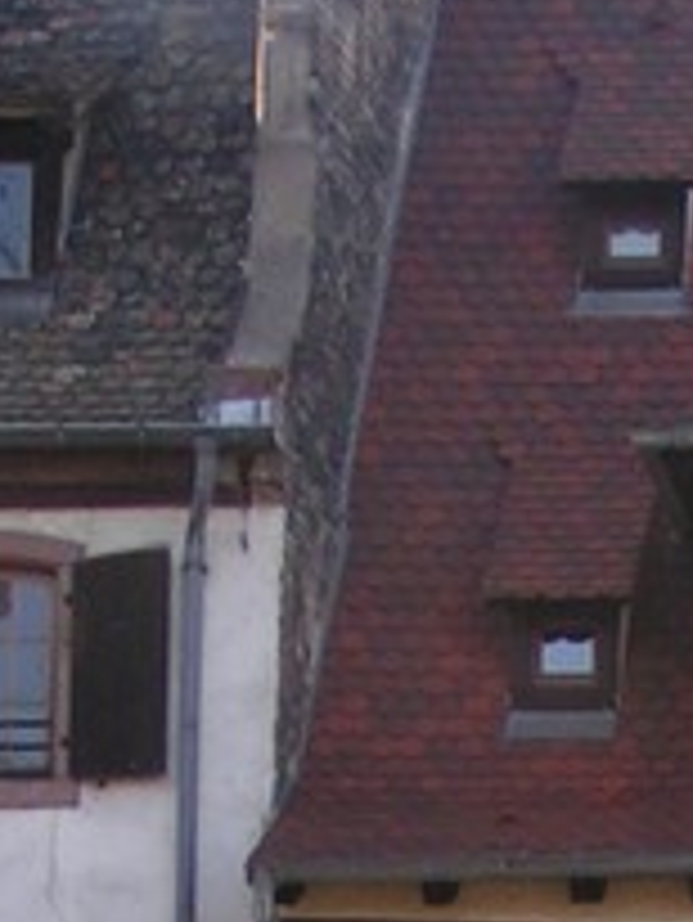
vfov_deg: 8.5
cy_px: 1648
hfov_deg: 6.6
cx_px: 819
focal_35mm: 224
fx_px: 5973
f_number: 4.5
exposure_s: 1/100
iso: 50
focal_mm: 6.6
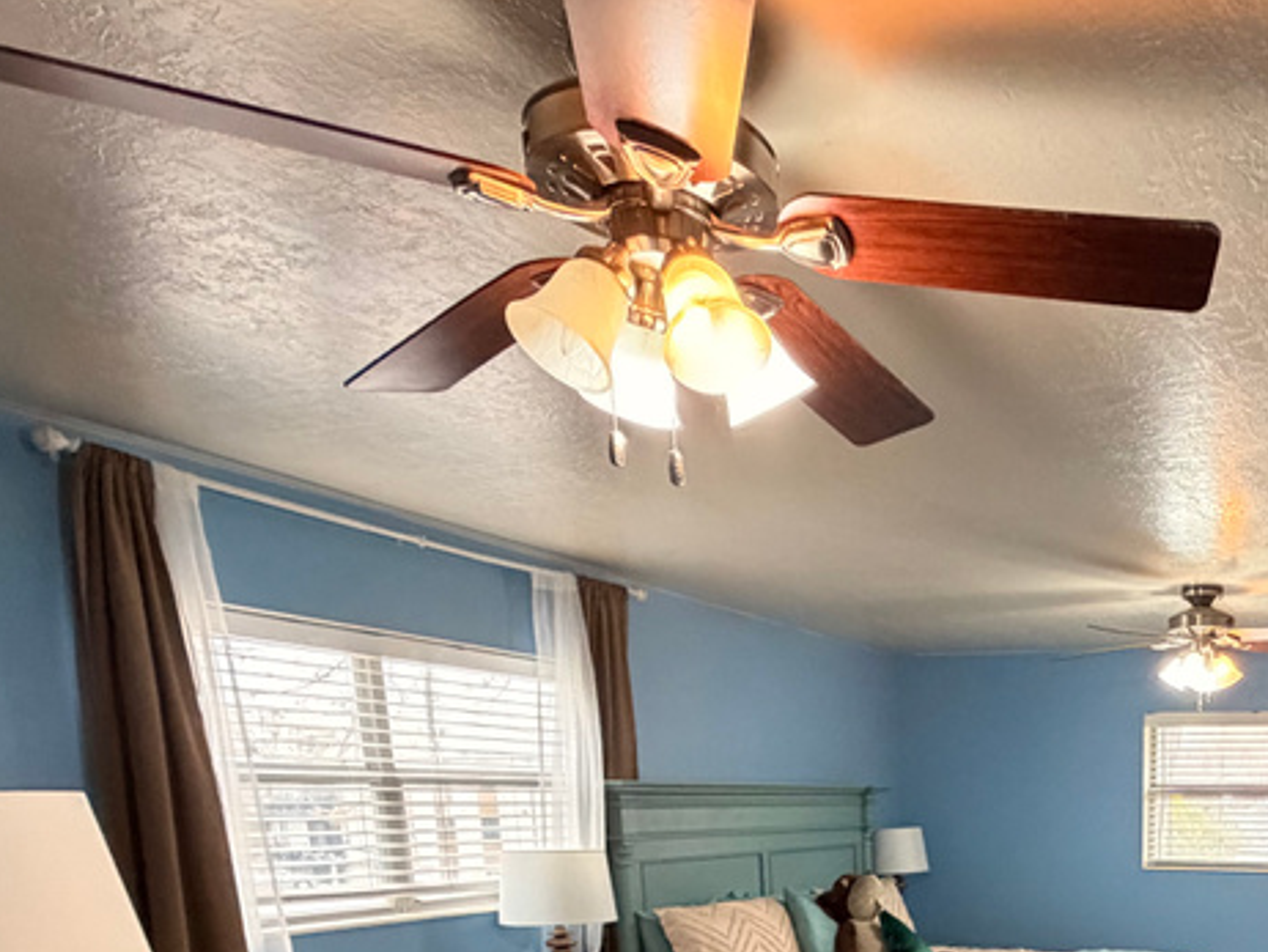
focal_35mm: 31
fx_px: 1136
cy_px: 1007
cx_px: 1103
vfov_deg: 38.8
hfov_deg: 52.4
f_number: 2.2
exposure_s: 1/60
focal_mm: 2.22
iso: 500
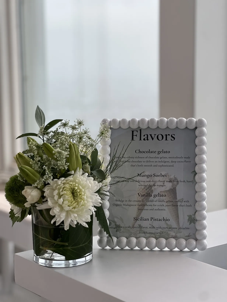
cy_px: 151
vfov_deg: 25.3
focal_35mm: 77
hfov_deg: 19.1
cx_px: 114
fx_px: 673
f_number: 2.8
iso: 64
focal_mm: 9
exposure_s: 1/120
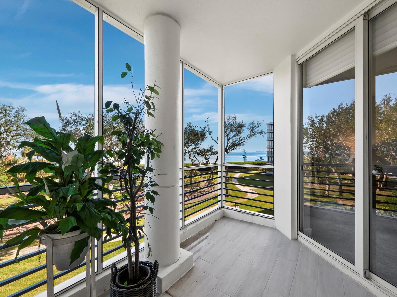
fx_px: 161
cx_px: 198
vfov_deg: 85.7
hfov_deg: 102.1
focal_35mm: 14
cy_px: 148
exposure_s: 1/25
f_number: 11
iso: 400
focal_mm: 7
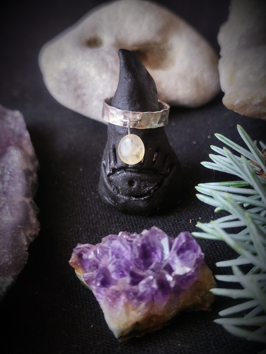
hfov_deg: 31.5
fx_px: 471
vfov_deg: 41.2
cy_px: 177
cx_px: 133
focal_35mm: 46
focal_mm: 6.19
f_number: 1.65
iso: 125
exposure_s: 1/25
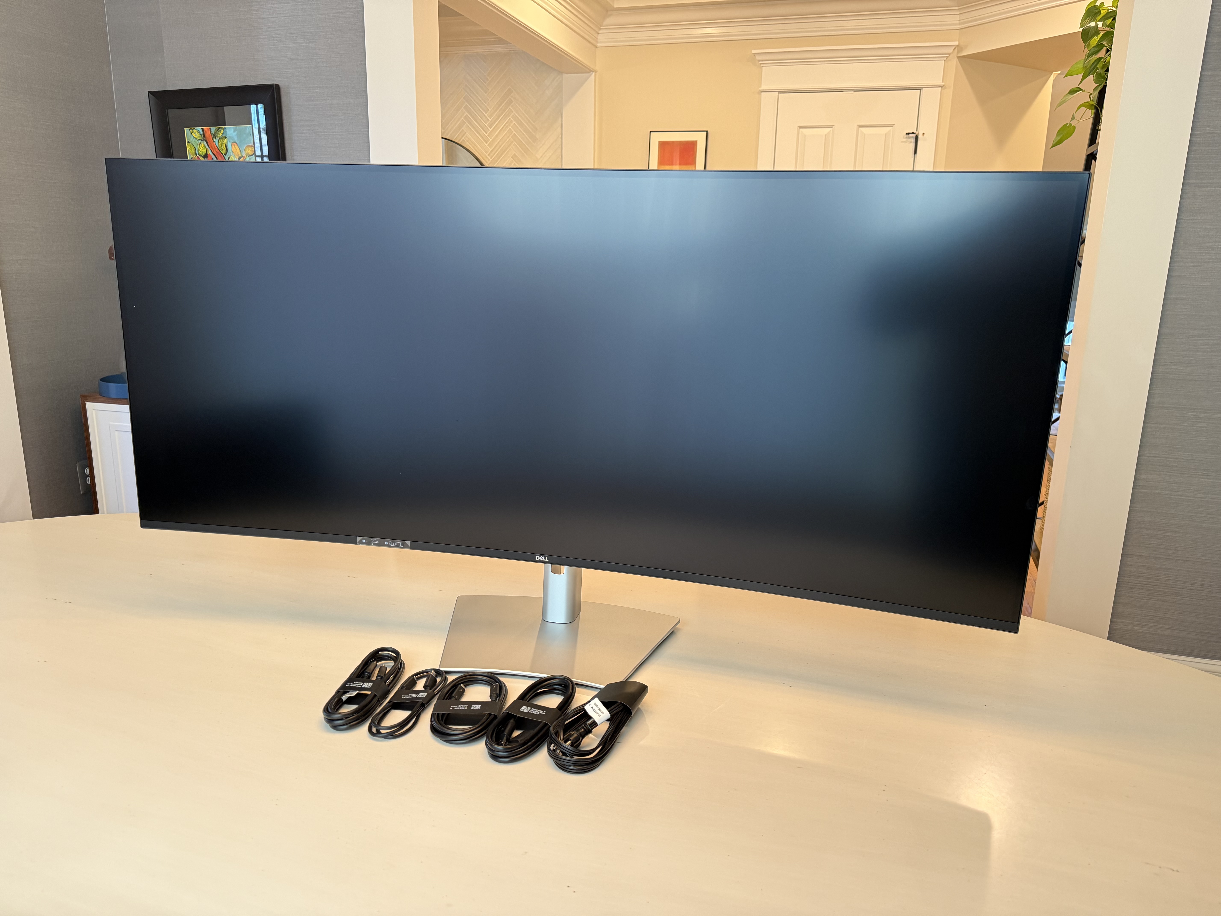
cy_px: 458
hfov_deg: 71.6
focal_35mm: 24
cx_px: 610
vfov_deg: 56.8
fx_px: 847
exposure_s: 1/60
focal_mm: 6.76
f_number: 1.78
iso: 320
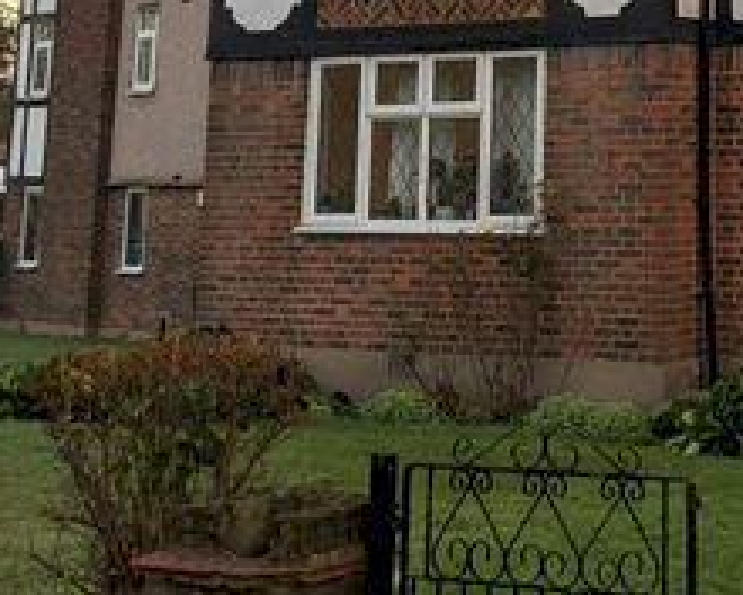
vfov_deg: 16.8
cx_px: 770
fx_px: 1847
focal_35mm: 84
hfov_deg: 21.8
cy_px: -265
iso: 68
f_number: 1.8
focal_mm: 4.44
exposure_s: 1/111
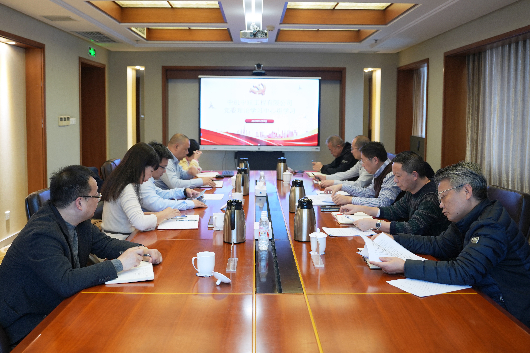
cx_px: 265
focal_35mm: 28
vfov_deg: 46.4
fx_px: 412
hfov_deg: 65.5
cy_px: 176
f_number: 2.8
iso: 250
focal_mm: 28
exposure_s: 1/30
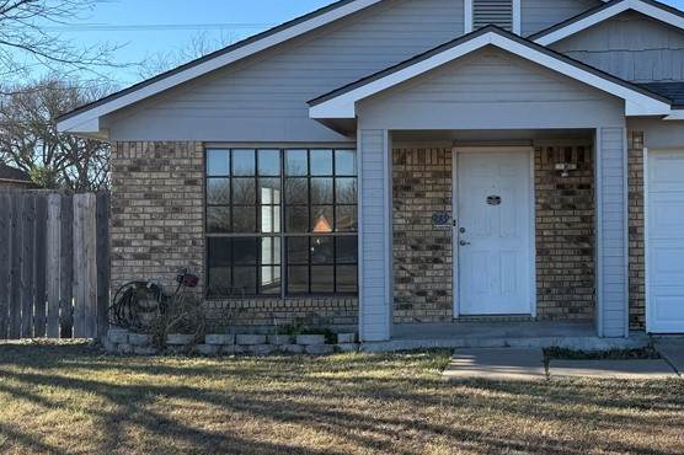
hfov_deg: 41.2
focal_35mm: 46
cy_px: 218
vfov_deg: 29.2
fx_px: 873
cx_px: 530
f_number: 1.78
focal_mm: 6.76
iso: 80
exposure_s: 1/2232
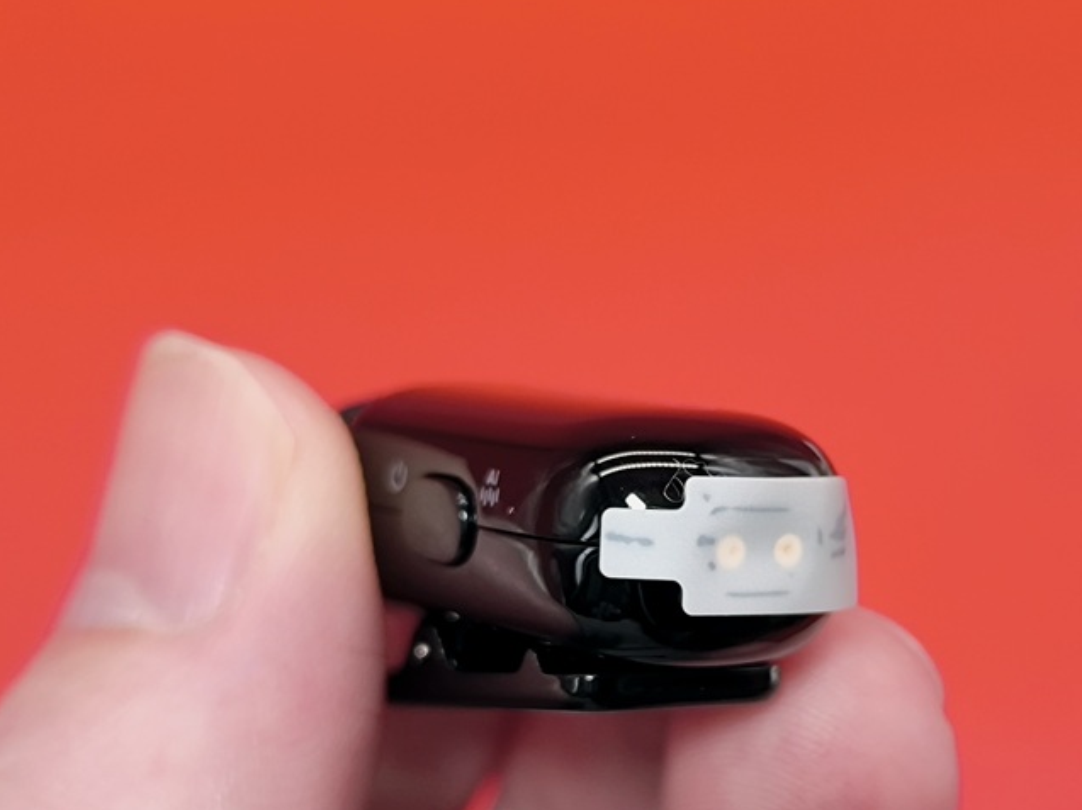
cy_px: 535
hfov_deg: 26.2
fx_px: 2312
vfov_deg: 19.8
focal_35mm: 74
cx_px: 727
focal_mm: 6.14
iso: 800
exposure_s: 1/100
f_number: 1.65
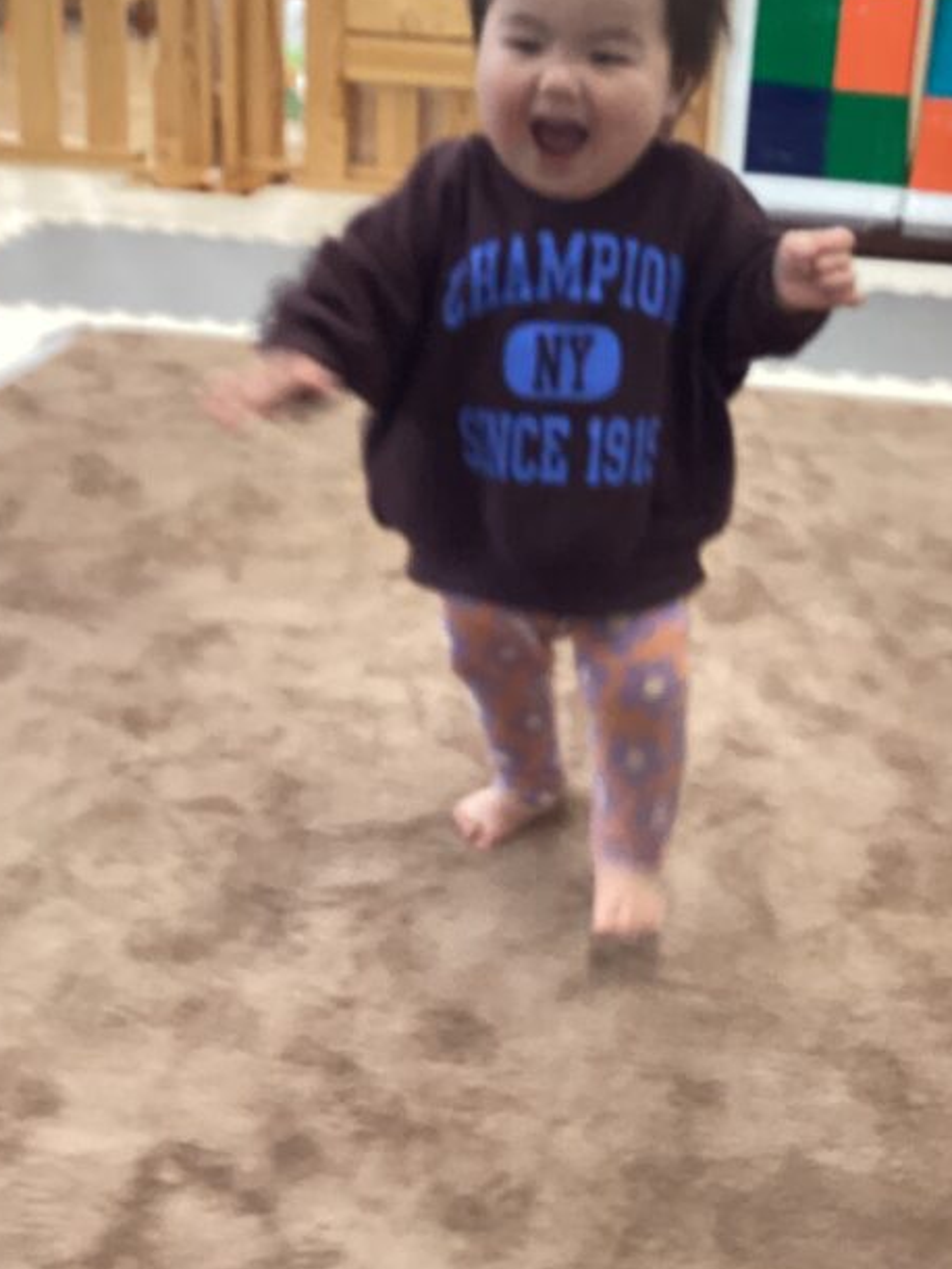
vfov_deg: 36.5
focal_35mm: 52
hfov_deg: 27.9
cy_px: 454
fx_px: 1905
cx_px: 636
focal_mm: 3.3
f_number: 2.4
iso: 100
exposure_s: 1/50
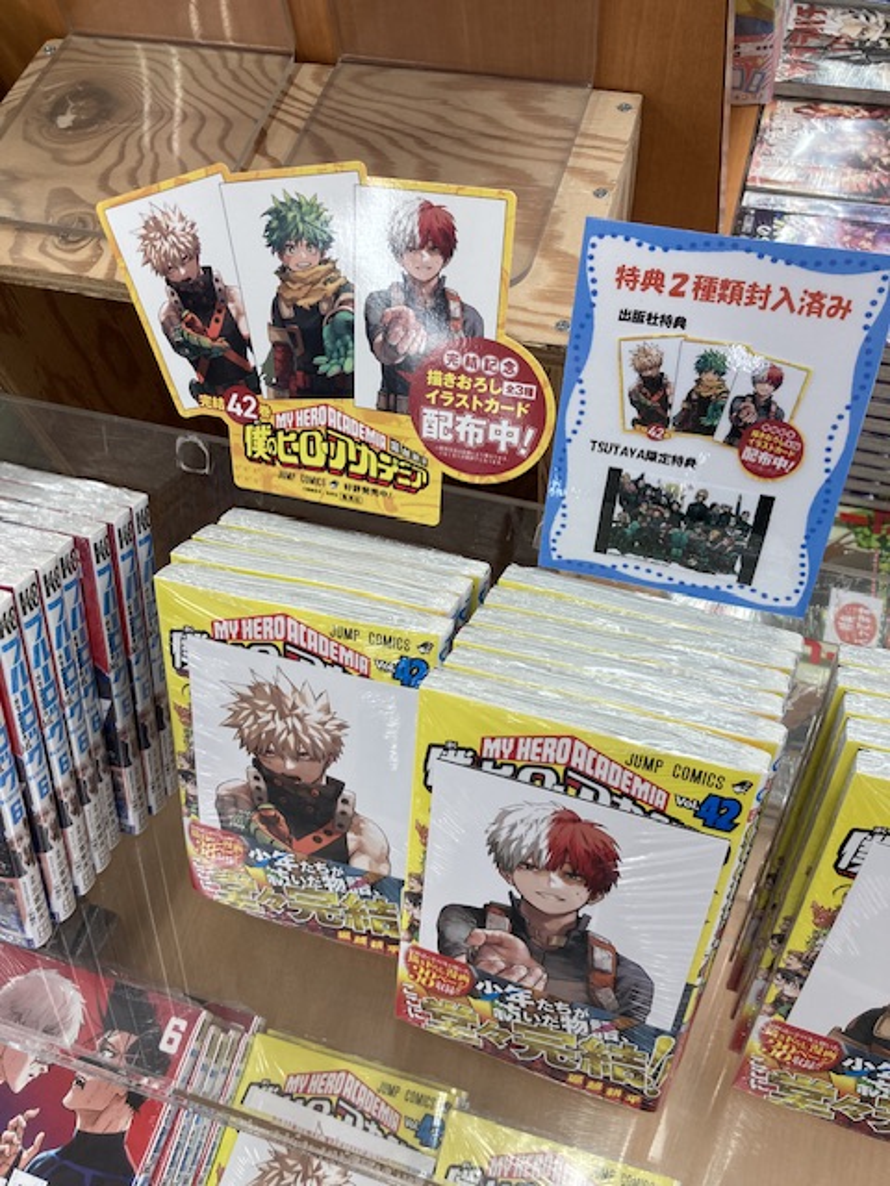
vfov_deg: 63.4
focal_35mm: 28
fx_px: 960
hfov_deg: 49.7
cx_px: 445
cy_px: 593
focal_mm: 3.99
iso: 64
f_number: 1.8
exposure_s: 1/60
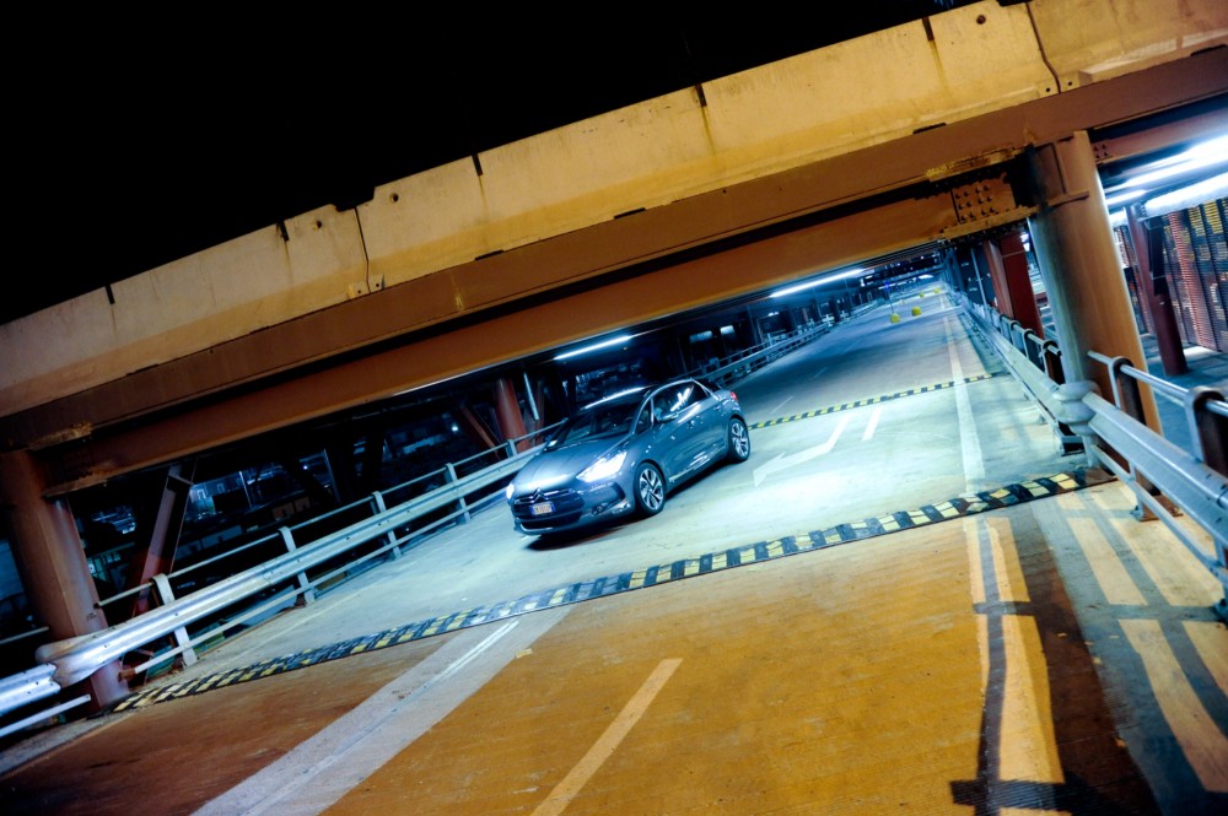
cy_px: 408
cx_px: 614
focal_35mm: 24
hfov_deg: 73.8
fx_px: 818
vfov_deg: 53.1
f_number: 4
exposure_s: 1/20
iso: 3200
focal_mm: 24
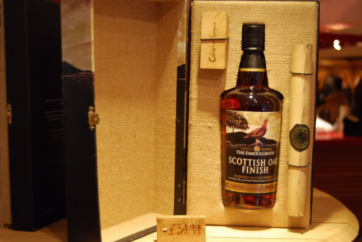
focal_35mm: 52
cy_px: 121
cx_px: 181
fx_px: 528
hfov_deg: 37.8
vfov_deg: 25.8
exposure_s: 1/30
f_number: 4.8
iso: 560
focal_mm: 35
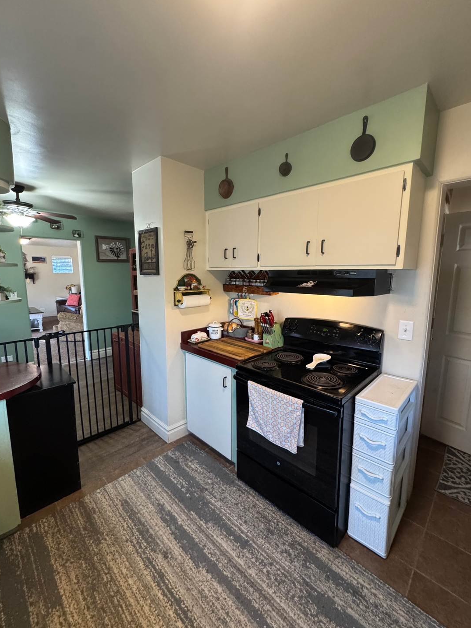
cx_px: 233
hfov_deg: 81.7
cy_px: 313
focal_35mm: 15
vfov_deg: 98.2
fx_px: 272
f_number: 2.2
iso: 320
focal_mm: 2.22
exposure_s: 1/60
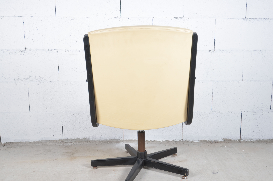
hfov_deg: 50.8
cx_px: 140
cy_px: 95
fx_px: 288
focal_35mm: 38
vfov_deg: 34.9
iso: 100
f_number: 11
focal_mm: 24
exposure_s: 1/125
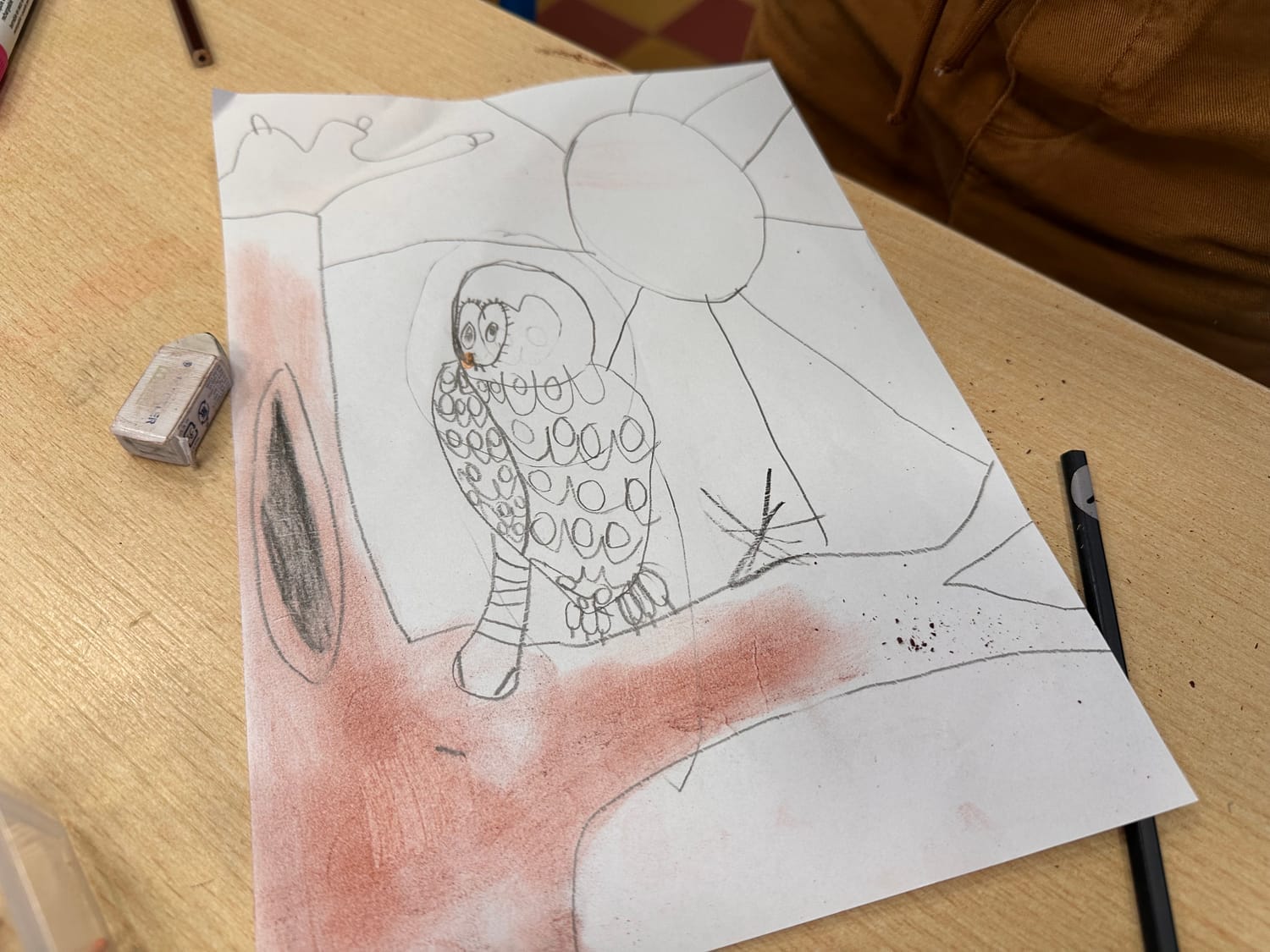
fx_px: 881
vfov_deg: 56.8
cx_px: 635
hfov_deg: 71.6
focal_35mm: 24
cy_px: 476
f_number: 1.78
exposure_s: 1/100
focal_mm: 6.86
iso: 100
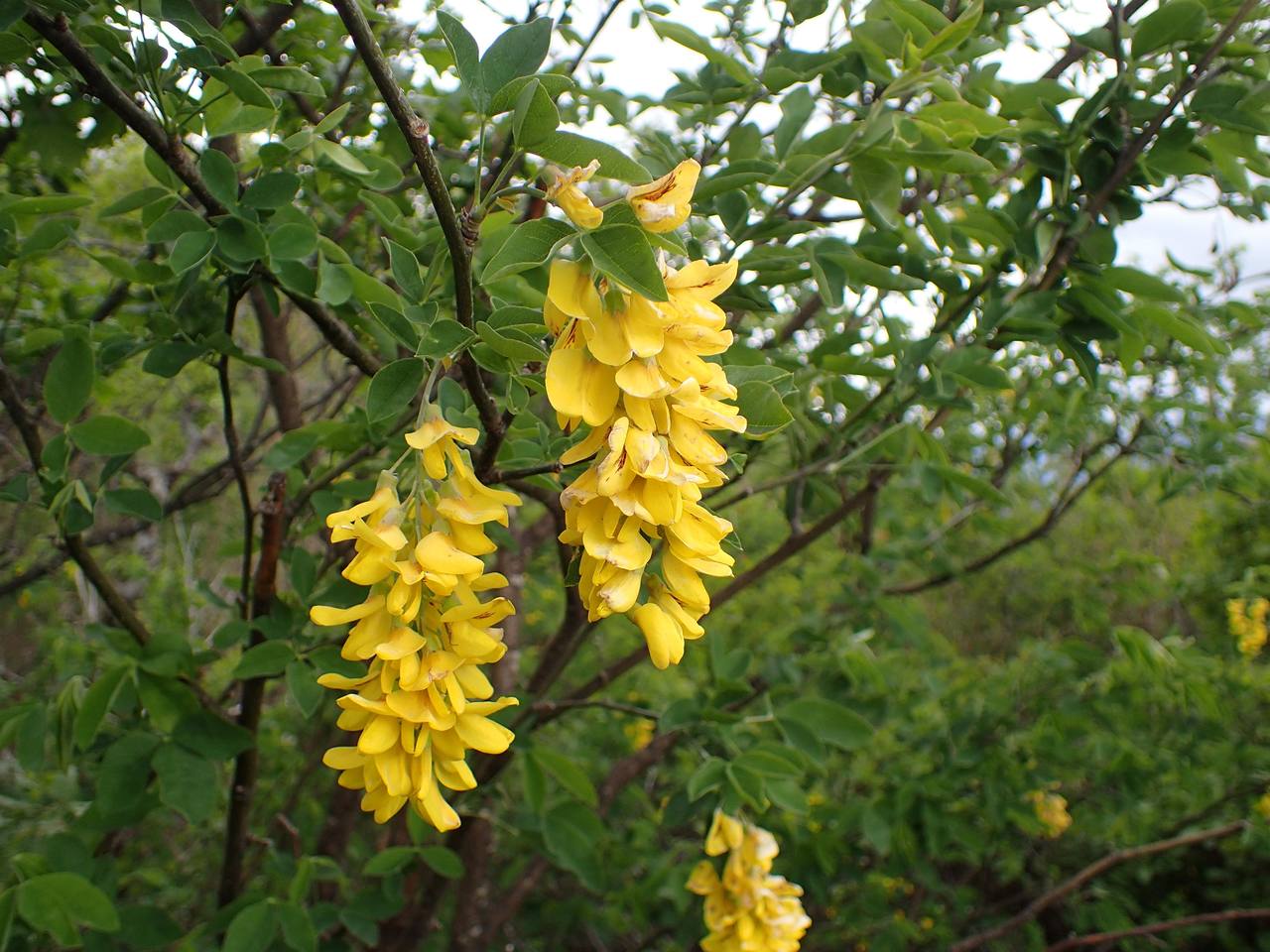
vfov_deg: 46.8
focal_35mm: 30
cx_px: 635
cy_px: 476
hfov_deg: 60.0
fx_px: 1101
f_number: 2.3
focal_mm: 5.5
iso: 100
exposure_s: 1/320
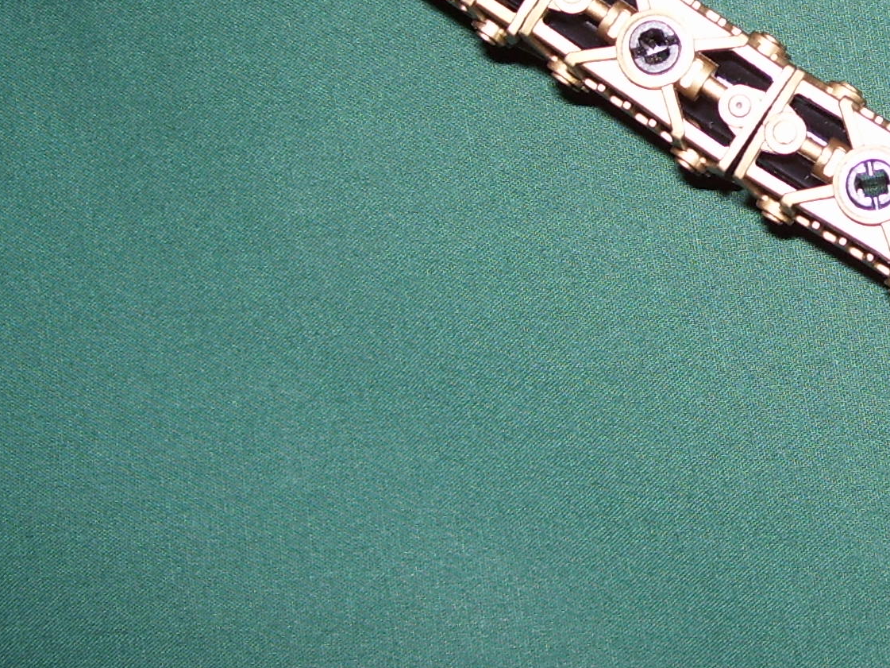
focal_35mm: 74
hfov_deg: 25.6
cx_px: 782
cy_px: 168
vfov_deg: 19.8
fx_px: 1903
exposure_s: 1/60
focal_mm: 6
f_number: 2.7
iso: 80
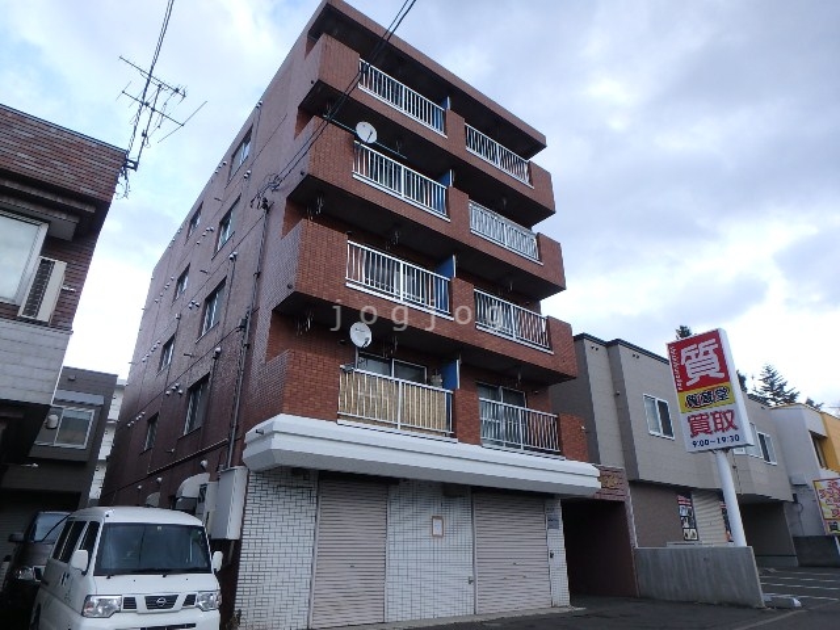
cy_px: 315
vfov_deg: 63.4
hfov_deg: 79.0
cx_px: 420
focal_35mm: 21
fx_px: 510
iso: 125
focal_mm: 3.7
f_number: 3.5
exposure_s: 1/320
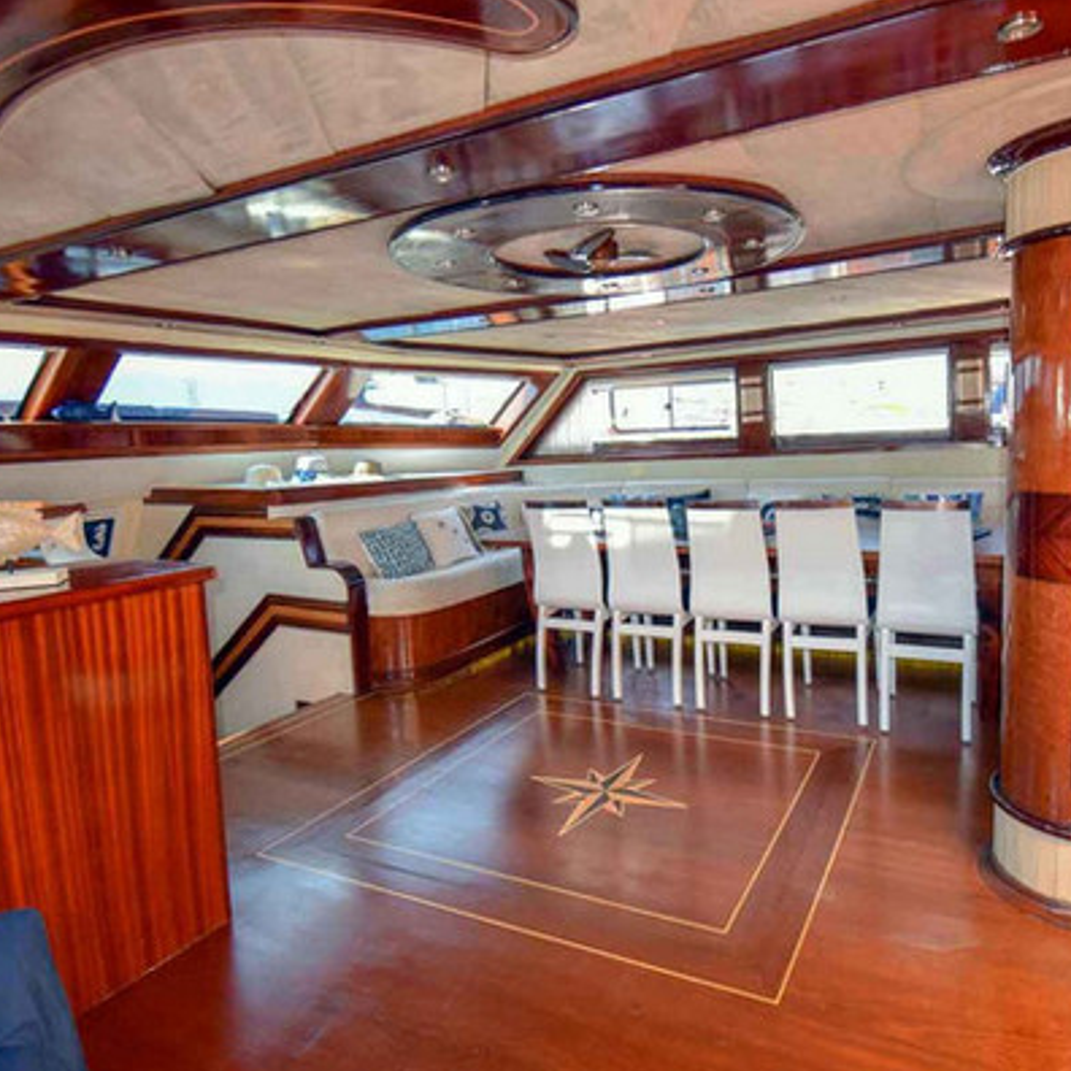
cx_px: 668
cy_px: 526
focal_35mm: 20
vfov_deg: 74.8
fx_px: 700
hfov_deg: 73.6
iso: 800
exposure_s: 1/100
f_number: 5
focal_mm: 10
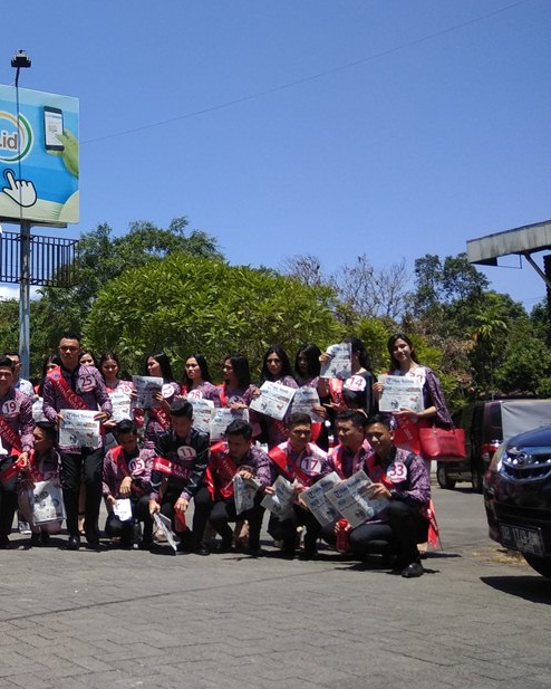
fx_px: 693
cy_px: 298
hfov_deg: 37.9
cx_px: -19
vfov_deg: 52.7
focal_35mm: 34
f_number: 2
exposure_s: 1/1242
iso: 100
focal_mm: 3.57
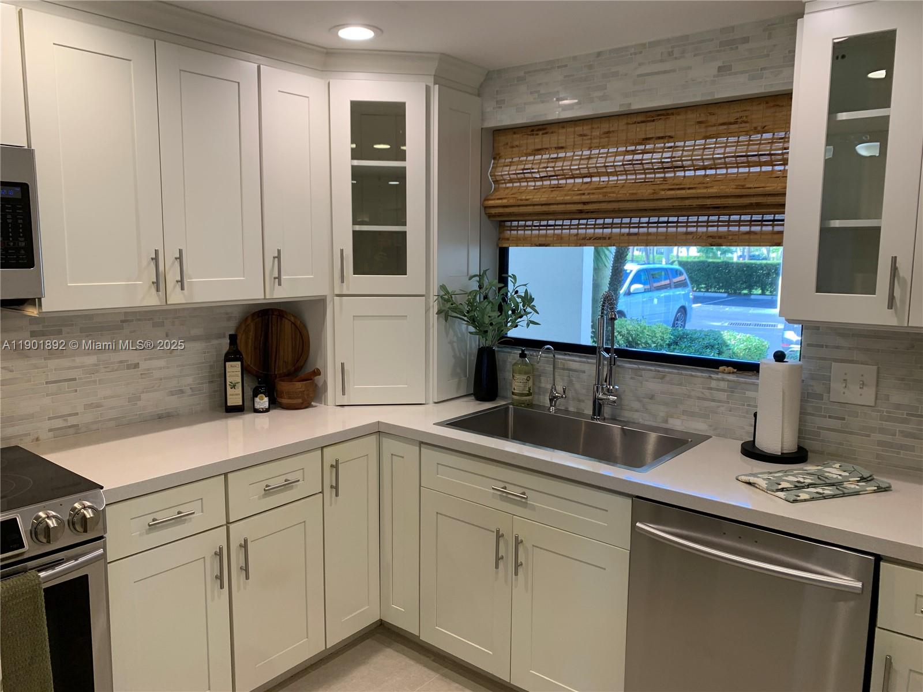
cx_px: 462
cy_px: 346
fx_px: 693
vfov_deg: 53.1
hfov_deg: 67.3
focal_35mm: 26
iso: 64
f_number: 1.8
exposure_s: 1/60
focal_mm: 4.25
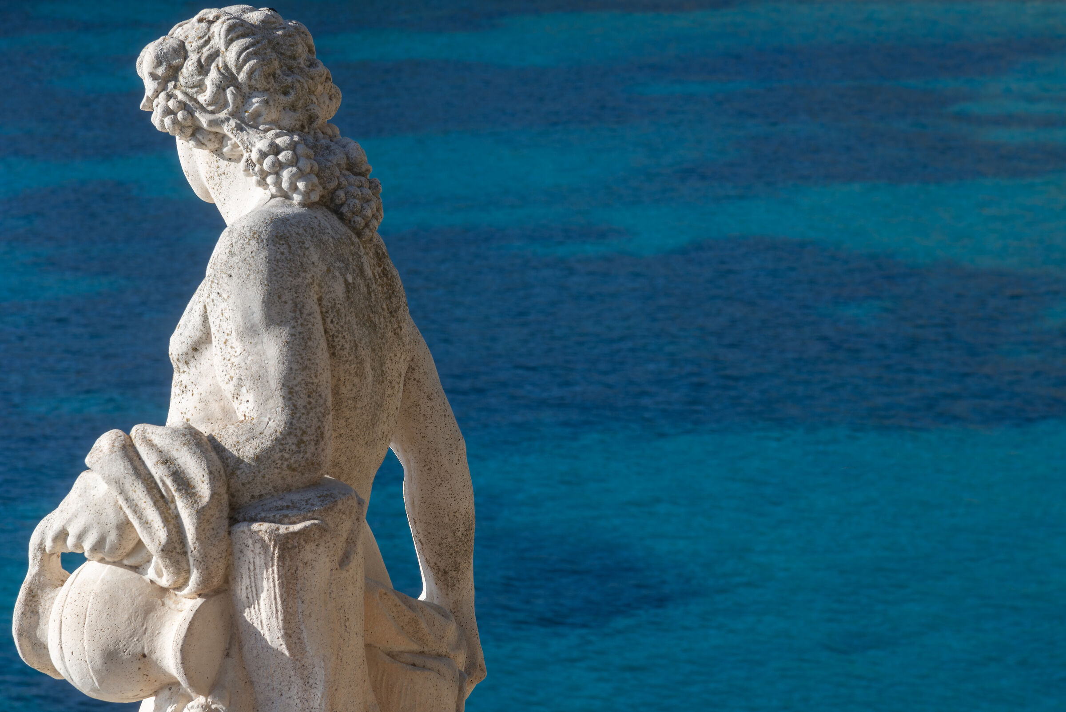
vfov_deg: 11.4
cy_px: 356
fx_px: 3554
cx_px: 533
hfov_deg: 17.1
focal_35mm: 120
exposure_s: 1/100
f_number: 11
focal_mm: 120
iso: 125
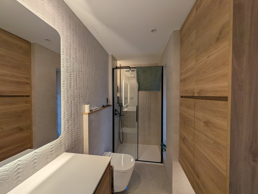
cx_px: 129
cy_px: 97
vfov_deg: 94.6
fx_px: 90
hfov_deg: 110.5
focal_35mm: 12
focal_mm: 2.02
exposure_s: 1/229
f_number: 1.7
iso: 47
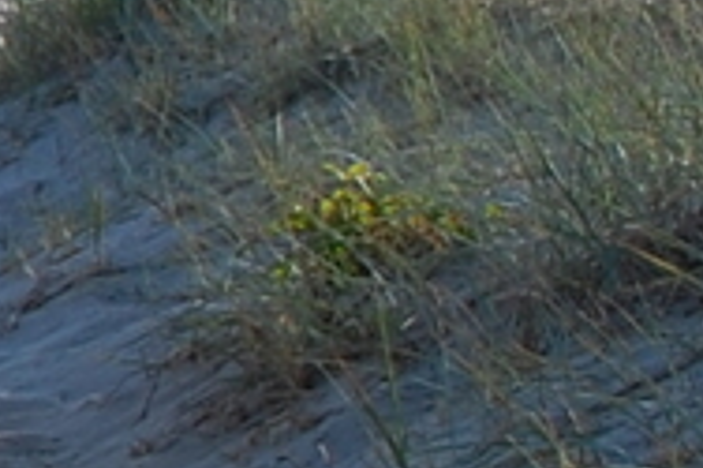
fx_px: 4682
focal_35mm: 240
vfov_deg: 5.7
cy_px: -114
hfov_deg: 6.9
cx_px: -1930
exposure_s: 1/320
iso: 200
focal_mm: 20
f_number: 9
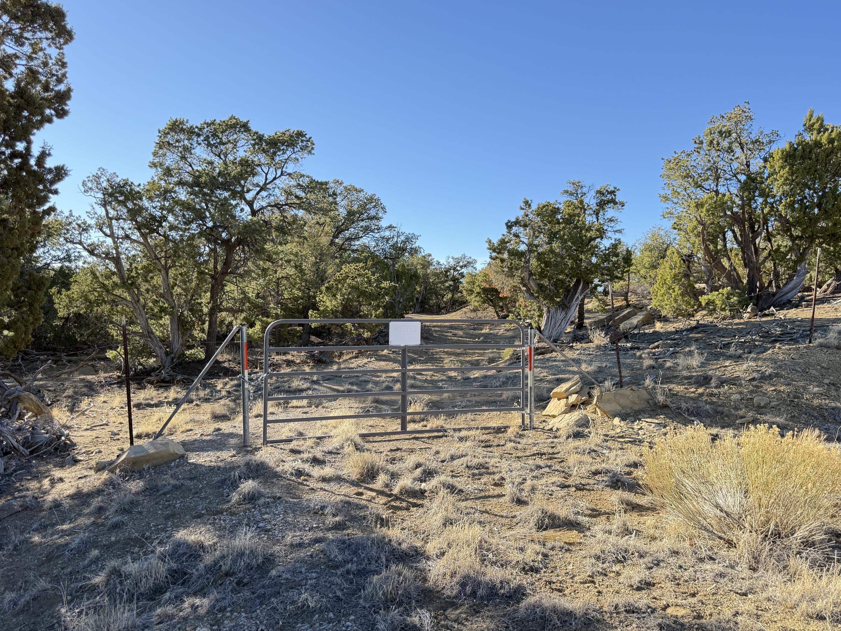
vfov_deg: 51.3
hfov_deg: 65.3
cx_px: 439
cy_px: 300
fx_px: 656
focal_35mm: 27
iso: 100
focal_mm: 6.76
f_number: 1.78
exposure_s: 1/920
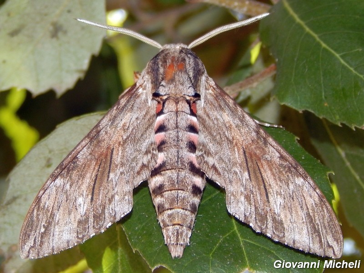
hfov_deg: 13.9
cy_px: 136
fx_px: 1493
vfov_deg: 10.4
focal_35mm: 142
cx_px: 182
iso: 125
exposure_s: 1/40
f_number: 9.8
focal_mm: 25.3
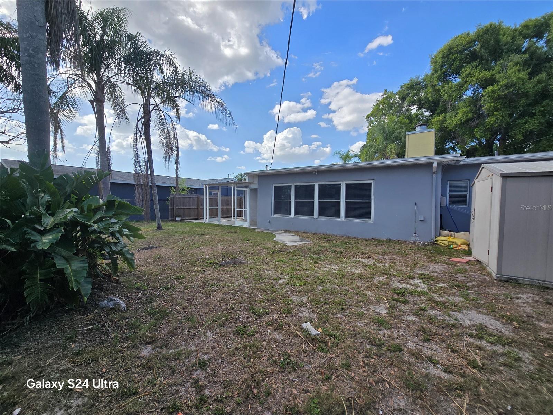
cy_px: 208
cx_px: 276
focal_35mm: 13
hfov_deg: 106.2
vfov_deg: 89.9
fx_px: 208
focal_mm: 2.2
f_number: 2.2
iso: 50
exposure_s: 1/1433
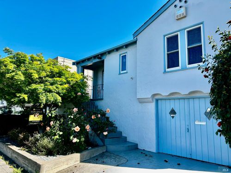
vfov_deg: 53.1
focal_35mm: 26
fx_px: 174
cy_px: 86
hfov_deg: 67.3
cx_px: 116
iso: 50
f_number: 1.5
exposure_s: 1/1751
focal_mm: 5.7
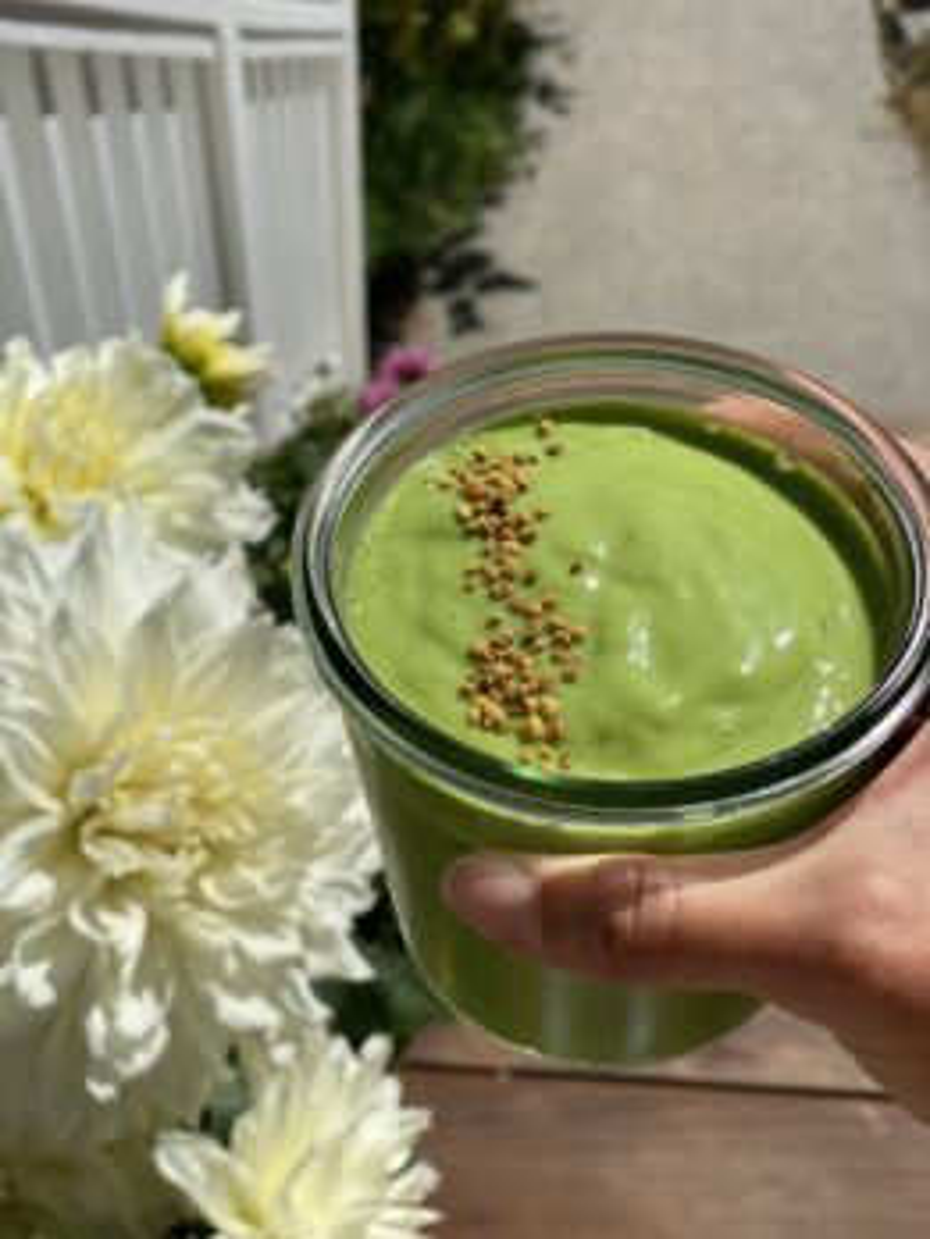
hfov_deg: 28.0
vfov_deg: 36.8
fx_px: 1863
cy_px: 620
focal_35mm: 52
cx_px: 465
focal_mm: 6
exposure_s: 1/3690
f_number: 2
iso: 25
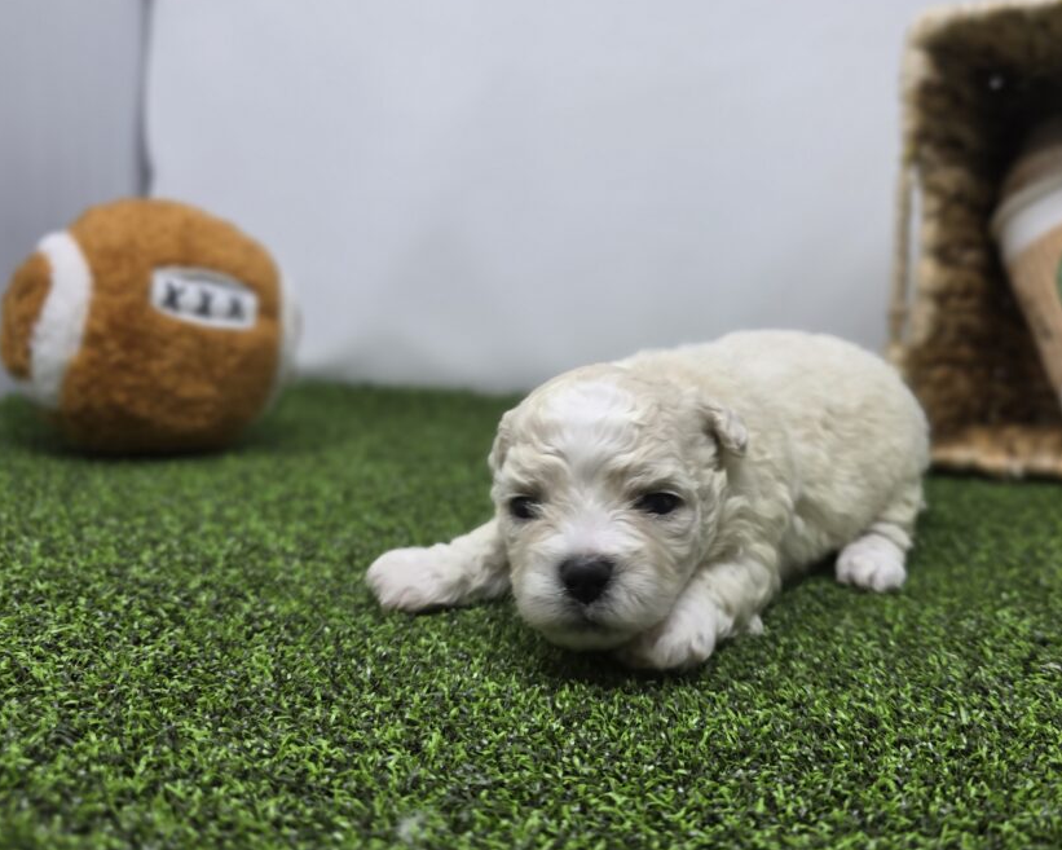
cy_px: 418
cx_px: 616
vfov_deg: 51.5
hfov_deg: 61.9
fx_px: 880
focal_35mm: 28
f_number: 1.7
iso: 50
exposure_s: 1/120
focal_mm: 6.3
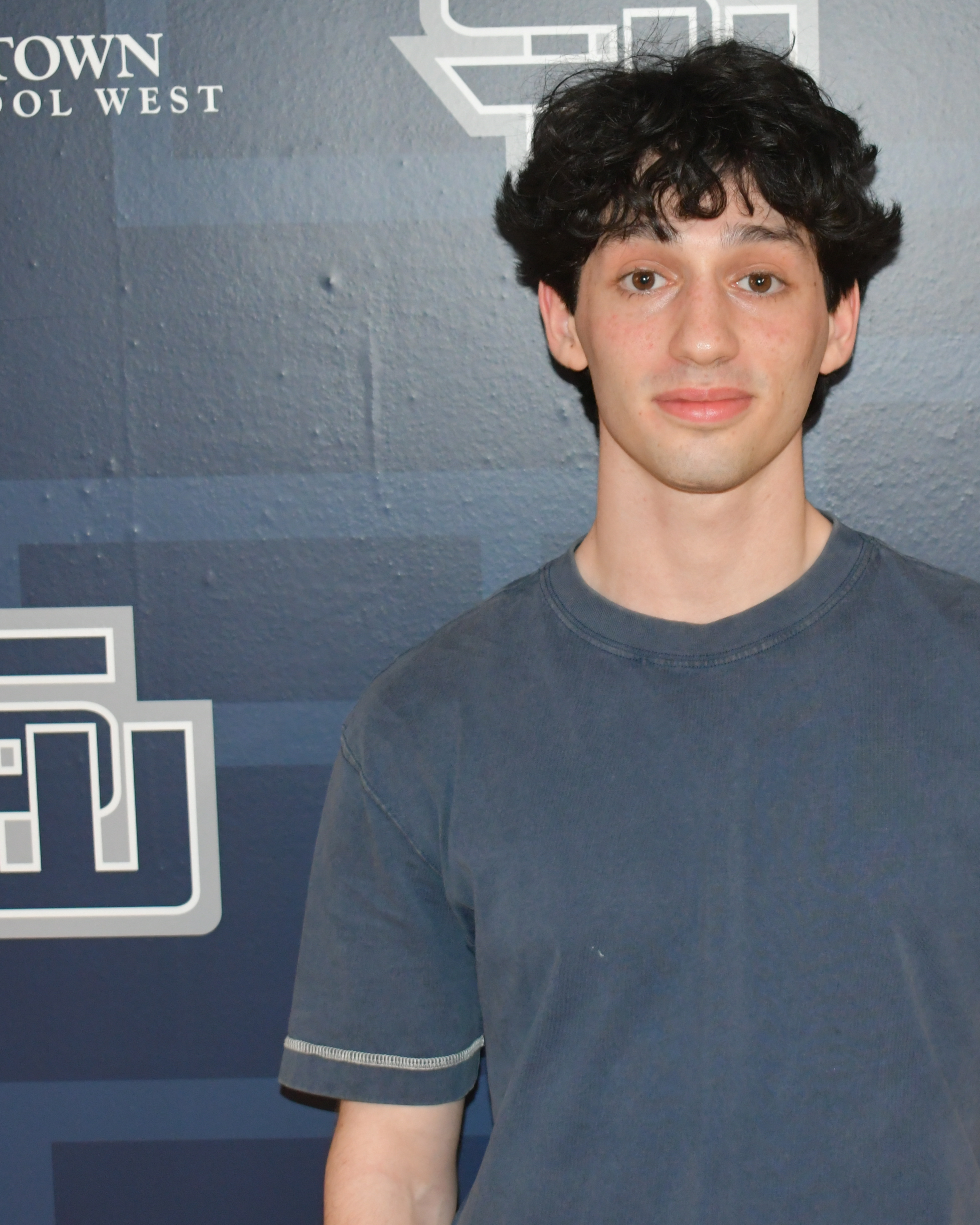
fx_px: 2936
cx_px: 719
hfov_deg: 18.8
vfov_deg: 23.6
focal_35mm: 81
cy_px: 617
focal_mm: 38
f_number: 6.3
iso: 2000
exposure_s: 1/60
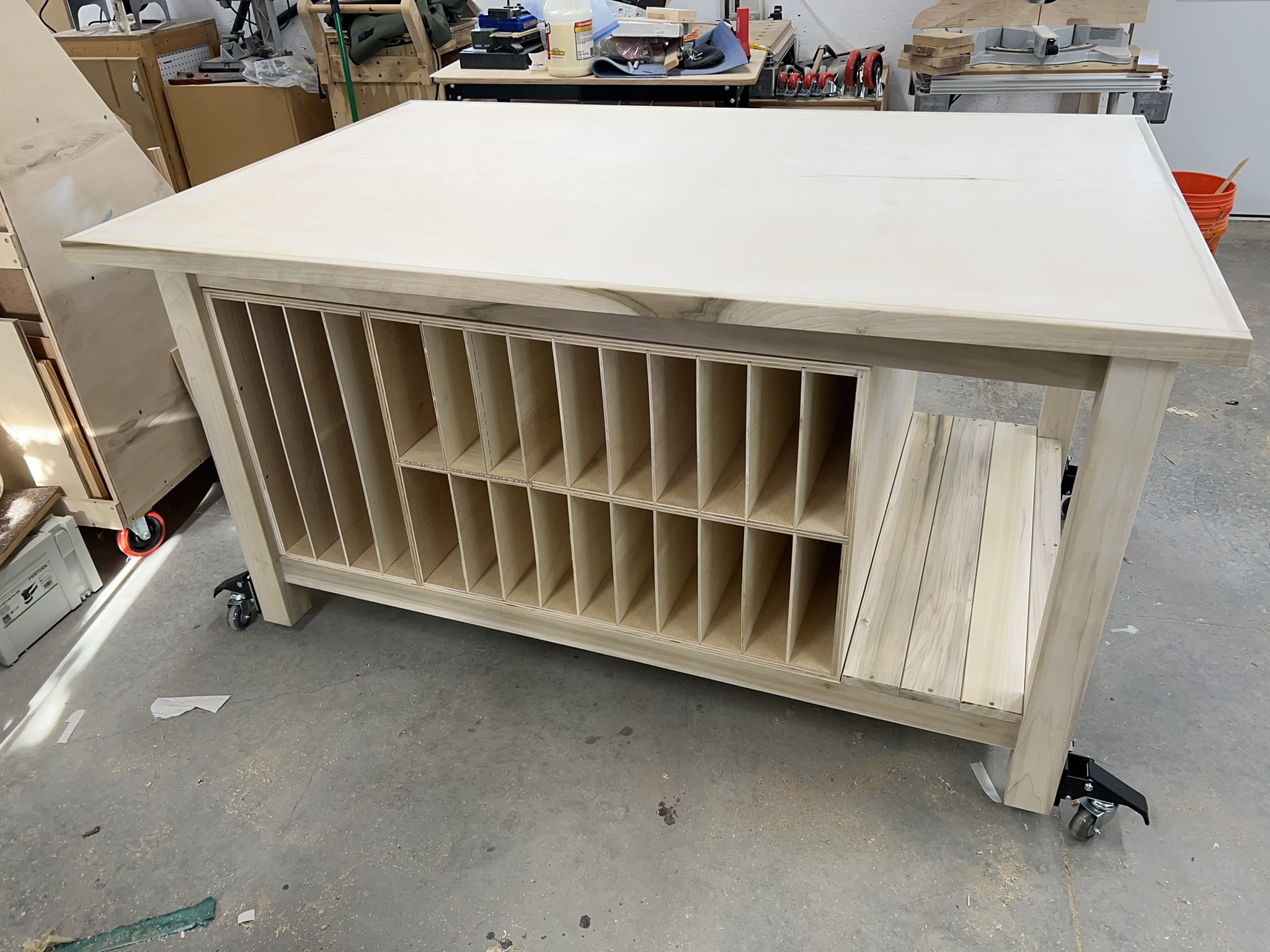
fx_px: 954
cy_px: 476
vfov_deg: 53.1
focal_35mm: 26
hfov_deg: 67.3
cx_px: 635
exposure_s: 1/120
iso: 40
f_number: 1.5
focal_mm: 5.7
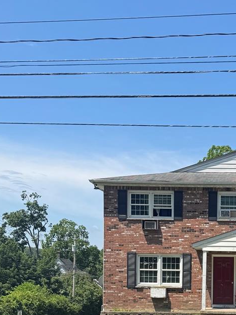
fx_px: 536
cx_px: 244
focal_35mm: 59
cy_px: 289
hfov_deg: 23.6
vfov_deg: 31.1
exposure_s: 1/3413
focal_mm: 6.76
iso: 80
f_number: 1.78
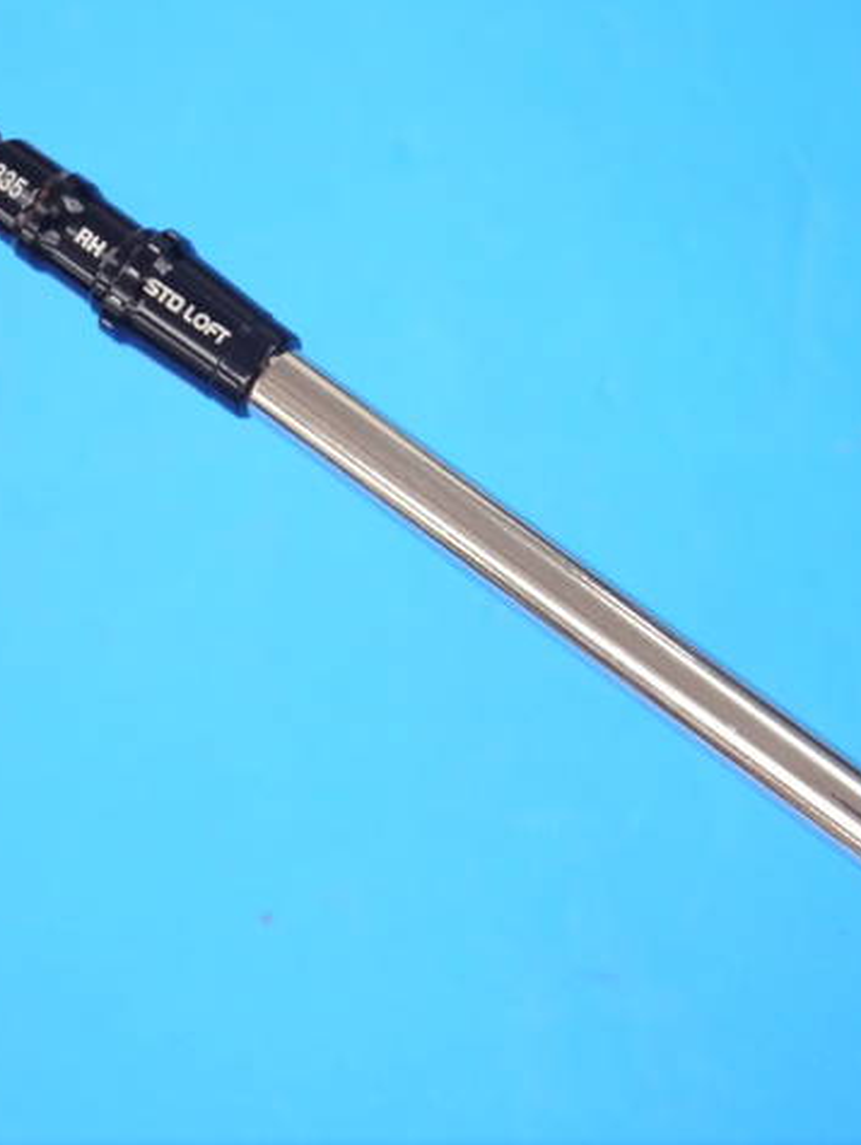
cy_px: 569
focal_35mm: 105
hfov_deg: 14.1
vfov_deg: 18.7
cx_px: 504
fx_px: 3478
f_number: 5.5
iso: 800
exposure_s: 1/100
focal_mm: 39
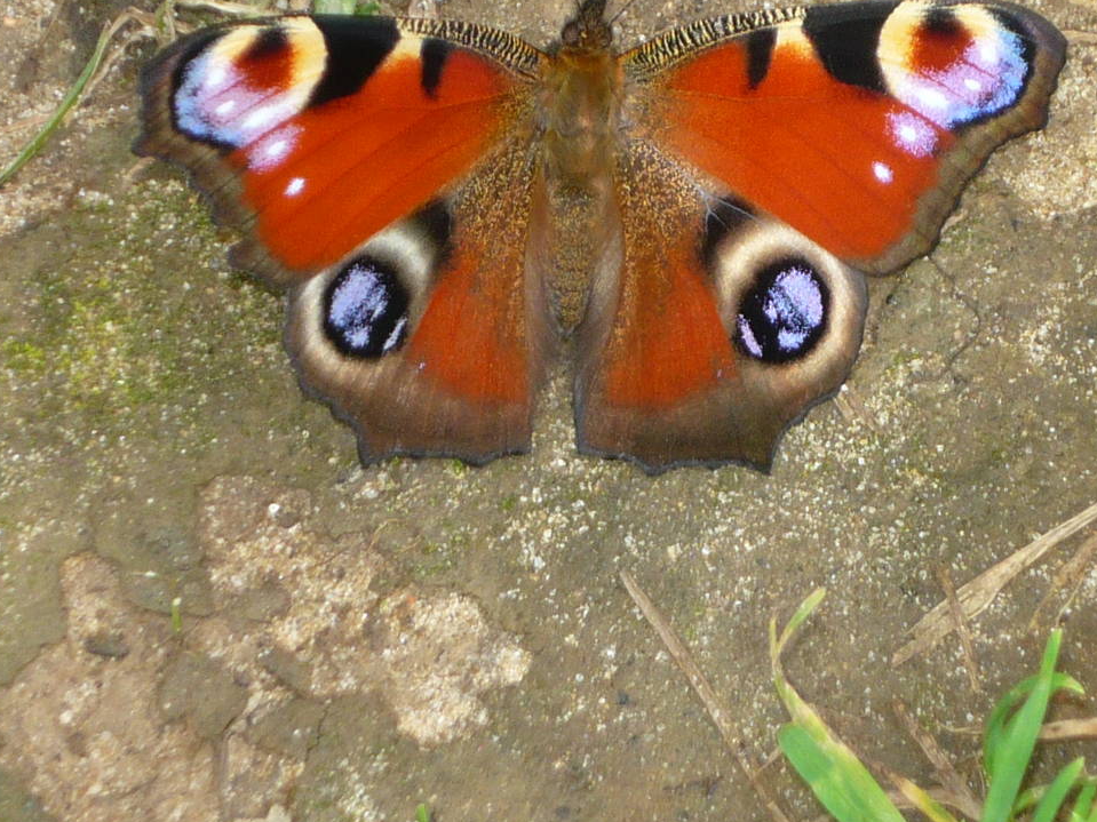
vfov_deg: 5.6
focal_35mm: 267
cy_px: 223
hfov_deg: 7.4
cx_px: 699
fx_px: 8460
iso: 100
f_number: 5.1
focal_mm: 16.5
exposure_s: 1/60
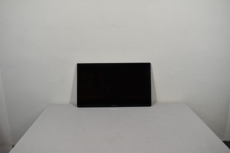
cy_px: 76
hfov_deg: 61.9
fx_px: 192
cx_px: 115
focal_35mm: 30
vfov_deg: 43.6
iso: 360
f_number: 5.6
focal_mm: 20
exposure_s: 1/125
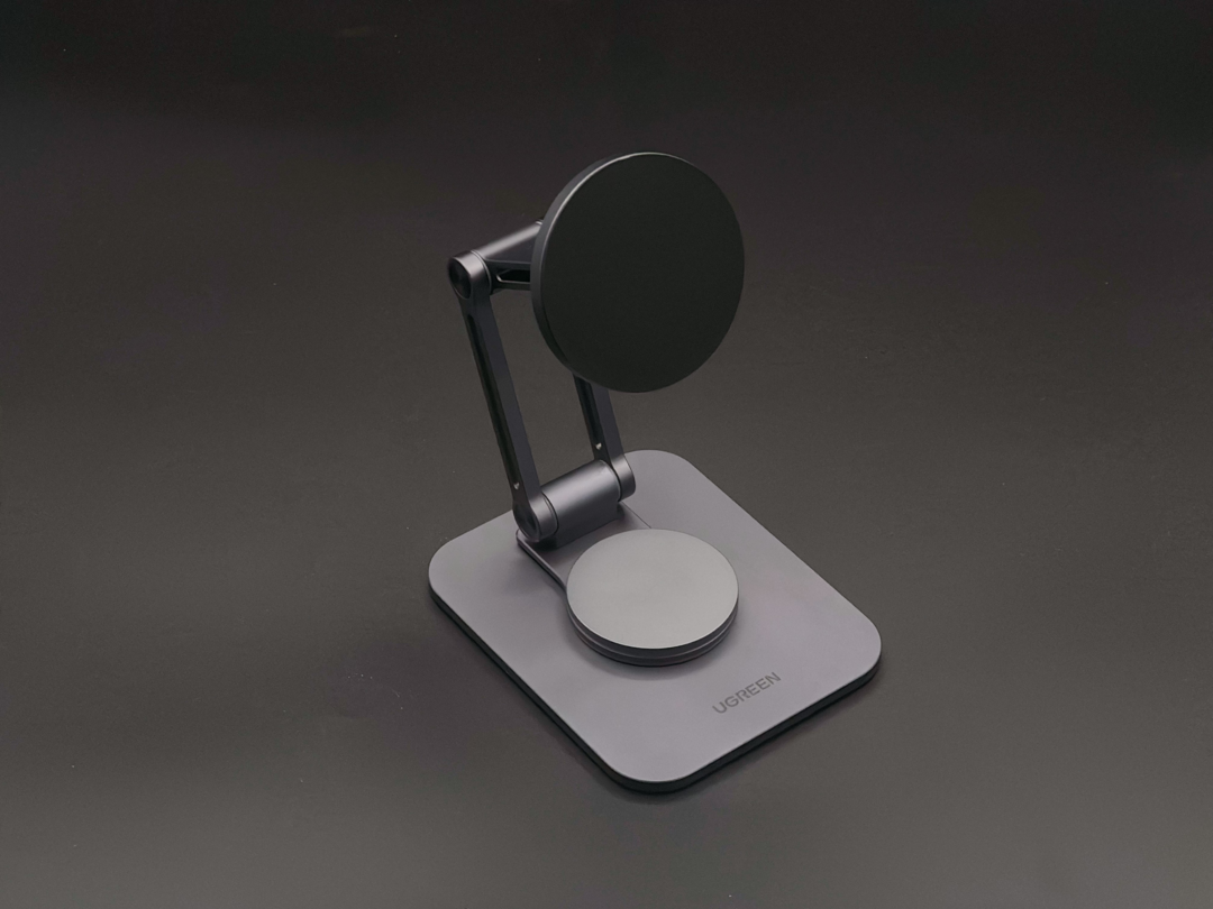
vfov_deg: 19.1
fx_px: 2698
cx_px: 606
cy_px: 454
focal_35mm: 77
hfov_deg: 25.3
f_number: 2.8
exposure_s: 1/40
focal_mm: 9
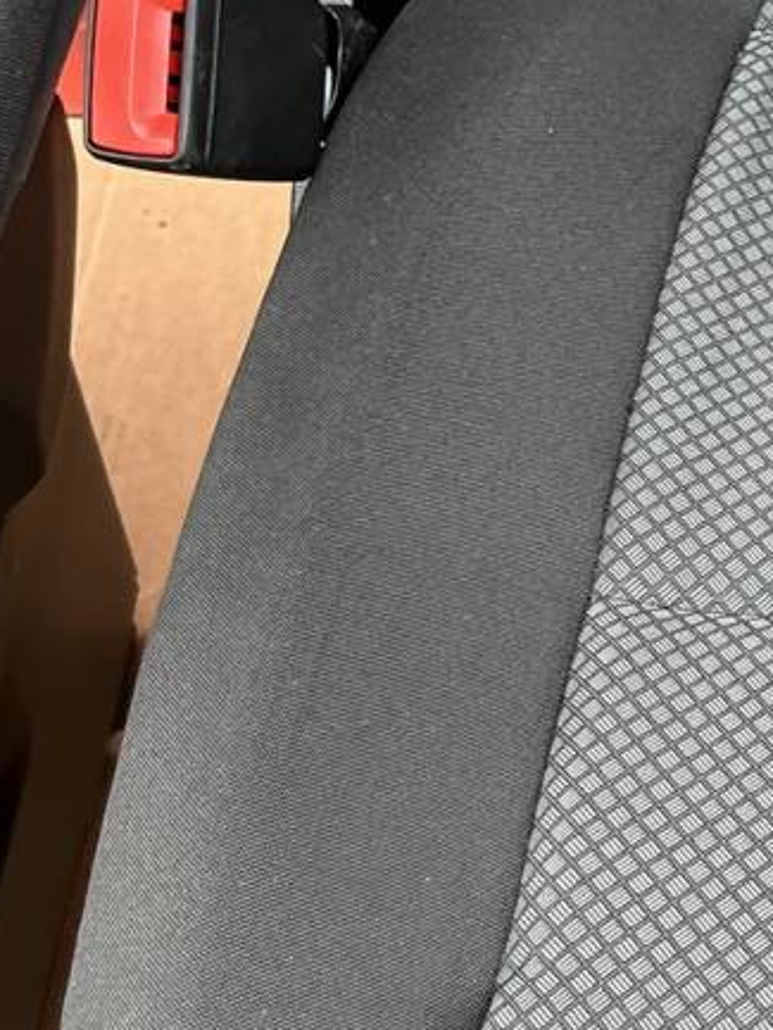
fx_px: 2857
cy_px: 571
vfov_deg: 20.4
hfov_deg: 14.1
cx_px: 1263
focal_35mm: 96
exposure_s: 1/122
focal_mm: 5.1
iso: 40
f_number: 1.6
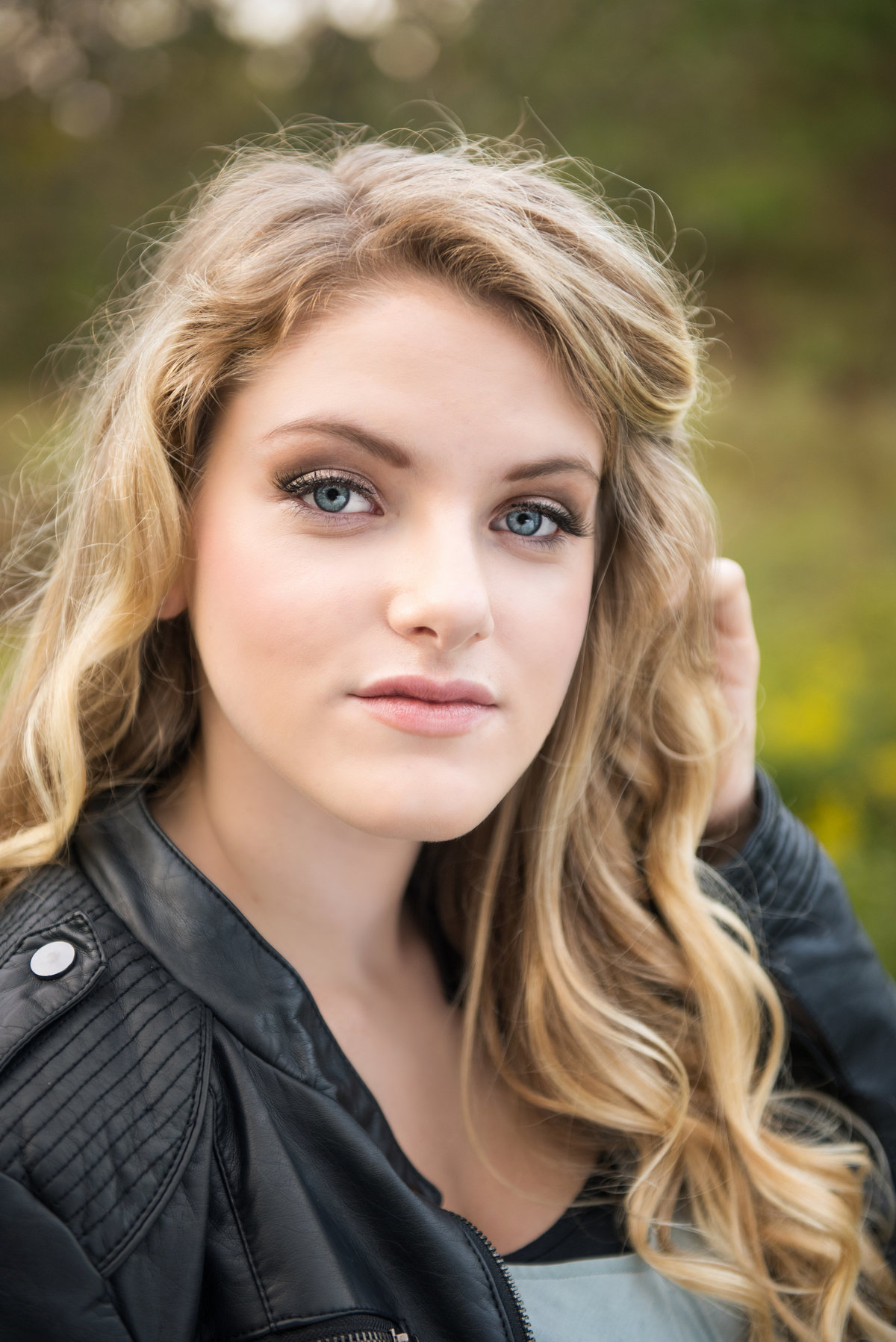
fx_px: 2611
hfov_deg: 19.5
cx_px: 448
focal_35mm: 70
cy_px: 671
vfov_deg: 28.8
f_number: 2.8
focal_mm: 70
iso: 400
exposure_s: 1/100
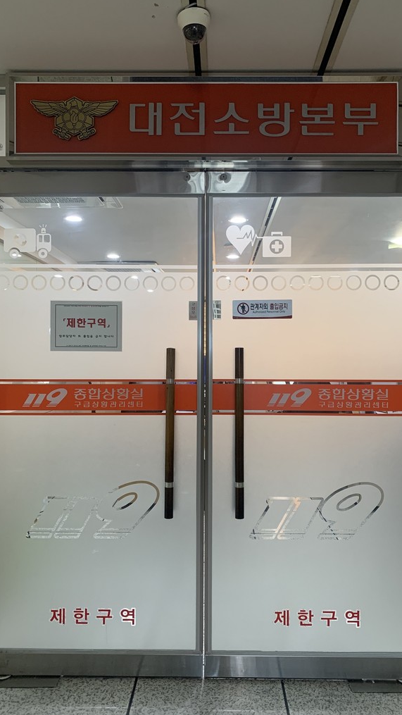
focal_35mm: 29
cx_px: 212
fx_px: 550
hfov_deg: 40.2
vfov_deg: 66.1
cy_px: 358
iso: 100
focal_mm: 4.25
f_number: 1.8
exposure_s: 1/60
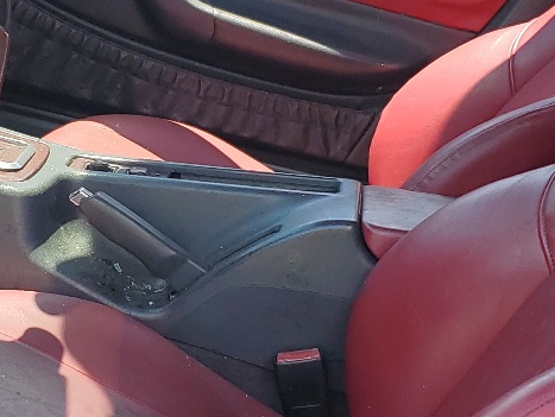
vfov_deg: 16.6
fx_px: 1428
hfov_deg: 21.8
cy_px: 208
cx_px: 145
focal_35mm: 89
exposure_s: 1/667
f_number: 1.5
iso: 50
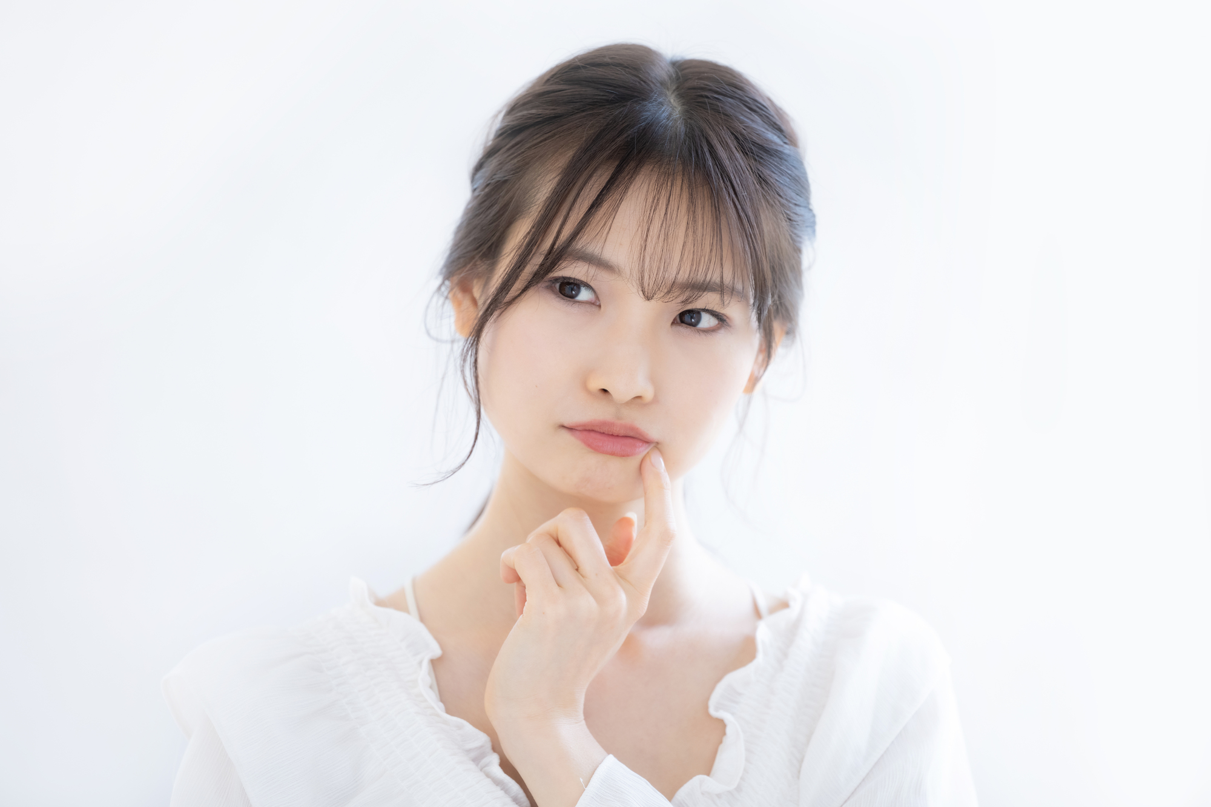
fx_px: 6727
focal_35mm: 200
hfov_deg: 10.3
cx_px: 606
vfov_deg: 6.9
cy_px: 404
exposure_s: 1/250
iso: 500
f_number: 2.8
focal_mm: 200
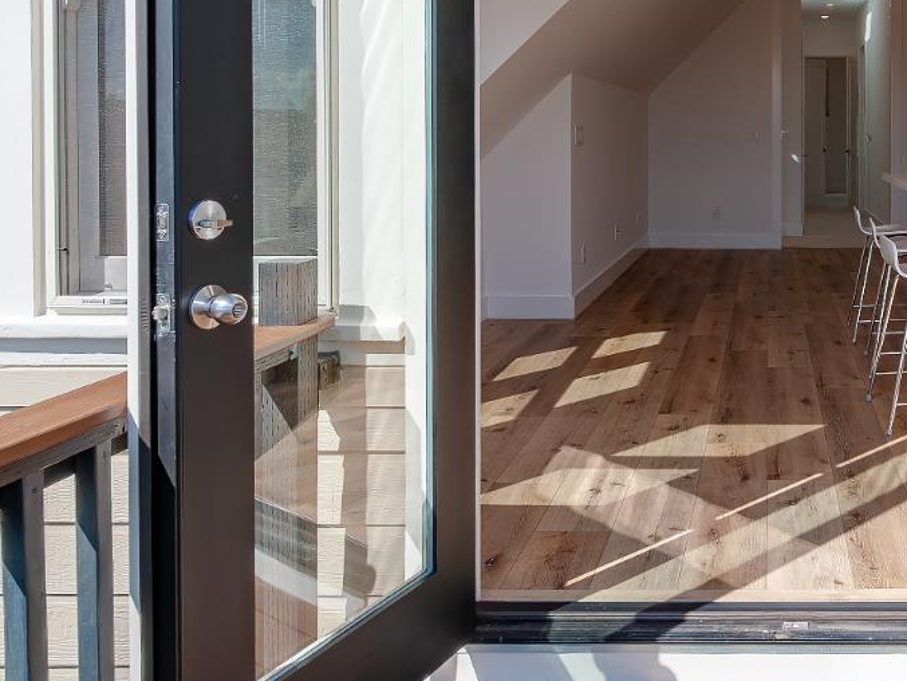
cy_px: 141
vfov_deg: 42.3
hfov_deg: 51.7
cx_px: 774
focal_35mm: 32
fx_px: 839
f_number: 9
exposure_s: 1/1250
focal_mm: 10
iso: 400
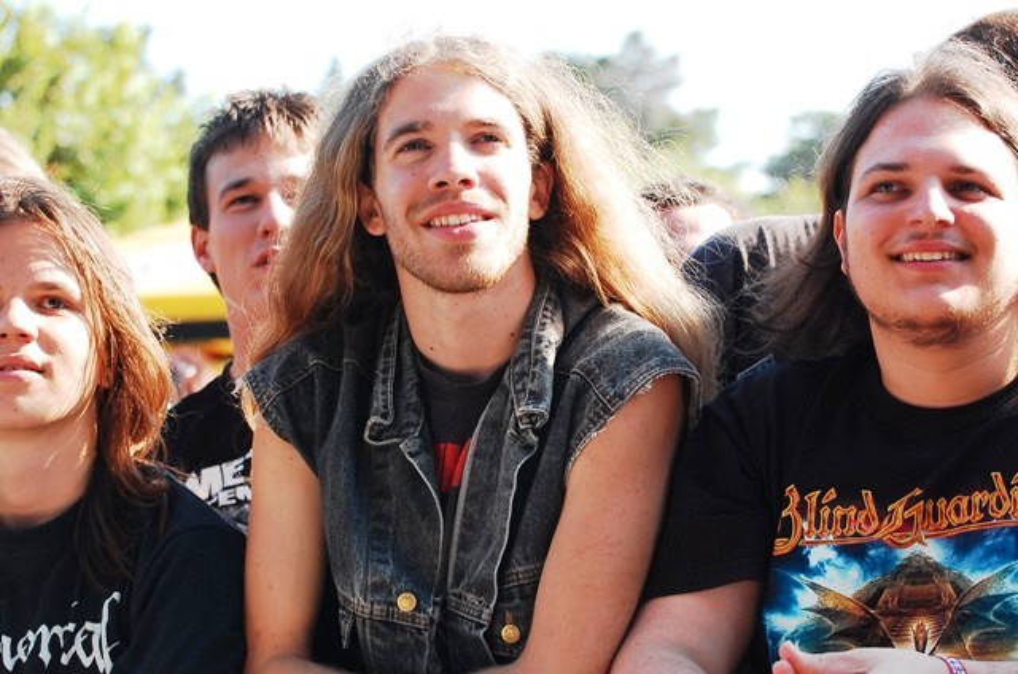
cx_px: 509
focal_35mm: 105
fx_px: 2963
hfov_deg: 19.5
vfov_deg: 13.0
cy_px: 337
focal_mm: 70
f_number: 5
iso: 400
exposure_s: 1/400
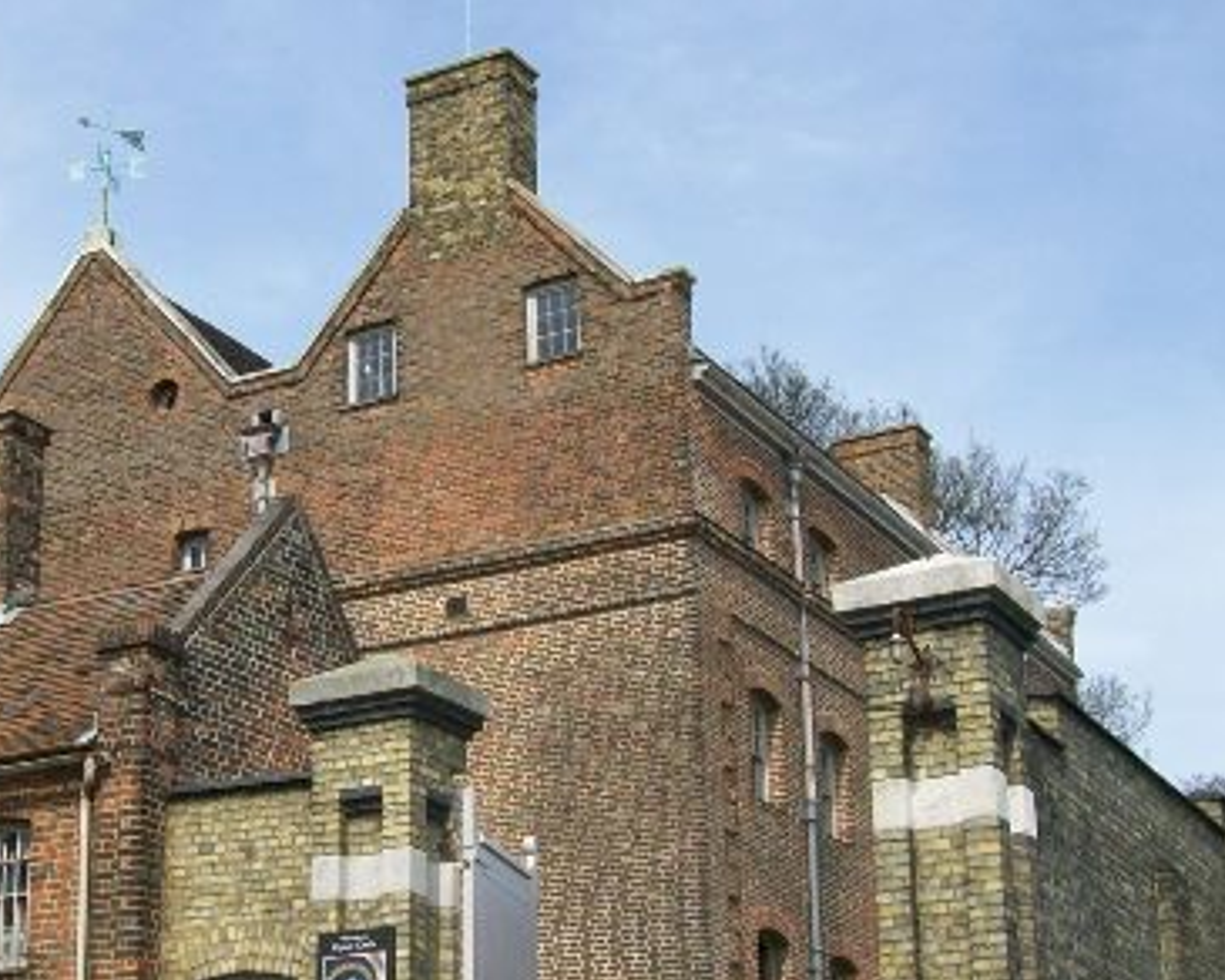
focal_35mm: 71
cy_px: 601
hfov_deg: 26.4
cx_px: 275
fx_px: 2574
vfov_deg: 21.5
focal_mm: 6
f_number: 4.8
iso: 80
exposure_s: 1/488
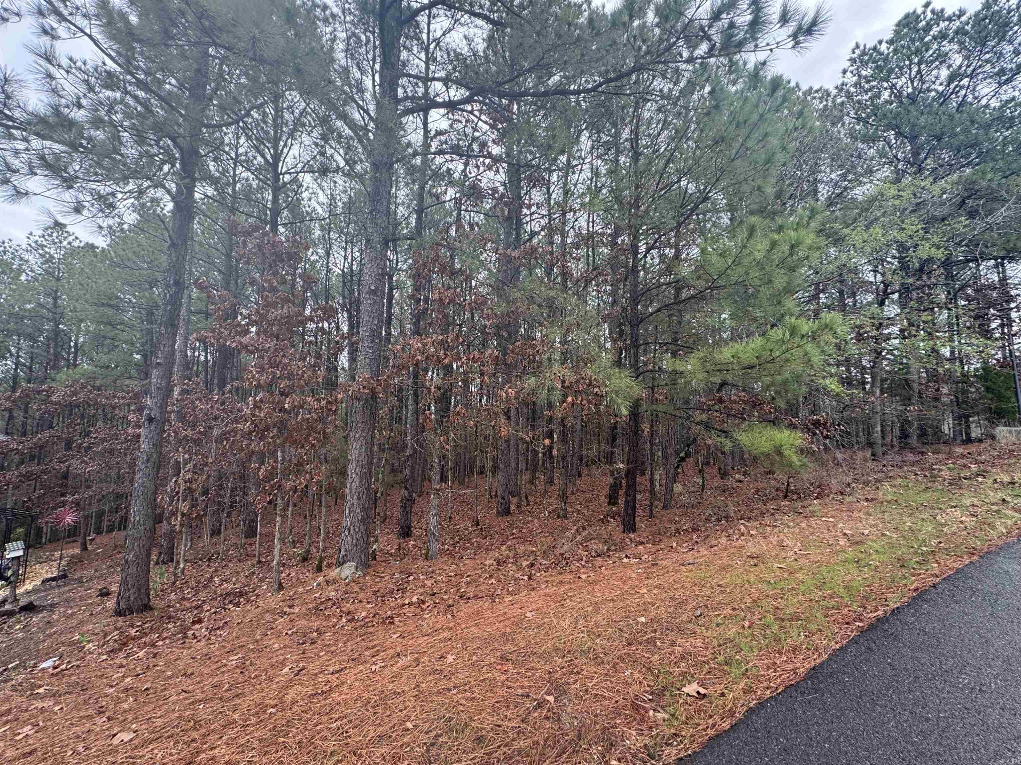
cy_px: 382
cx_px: 510
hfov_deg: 102.1
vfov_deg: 85.7
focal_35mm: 14
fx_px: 413
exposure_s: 1/99
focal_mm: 2.22
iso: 100
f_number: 2.2
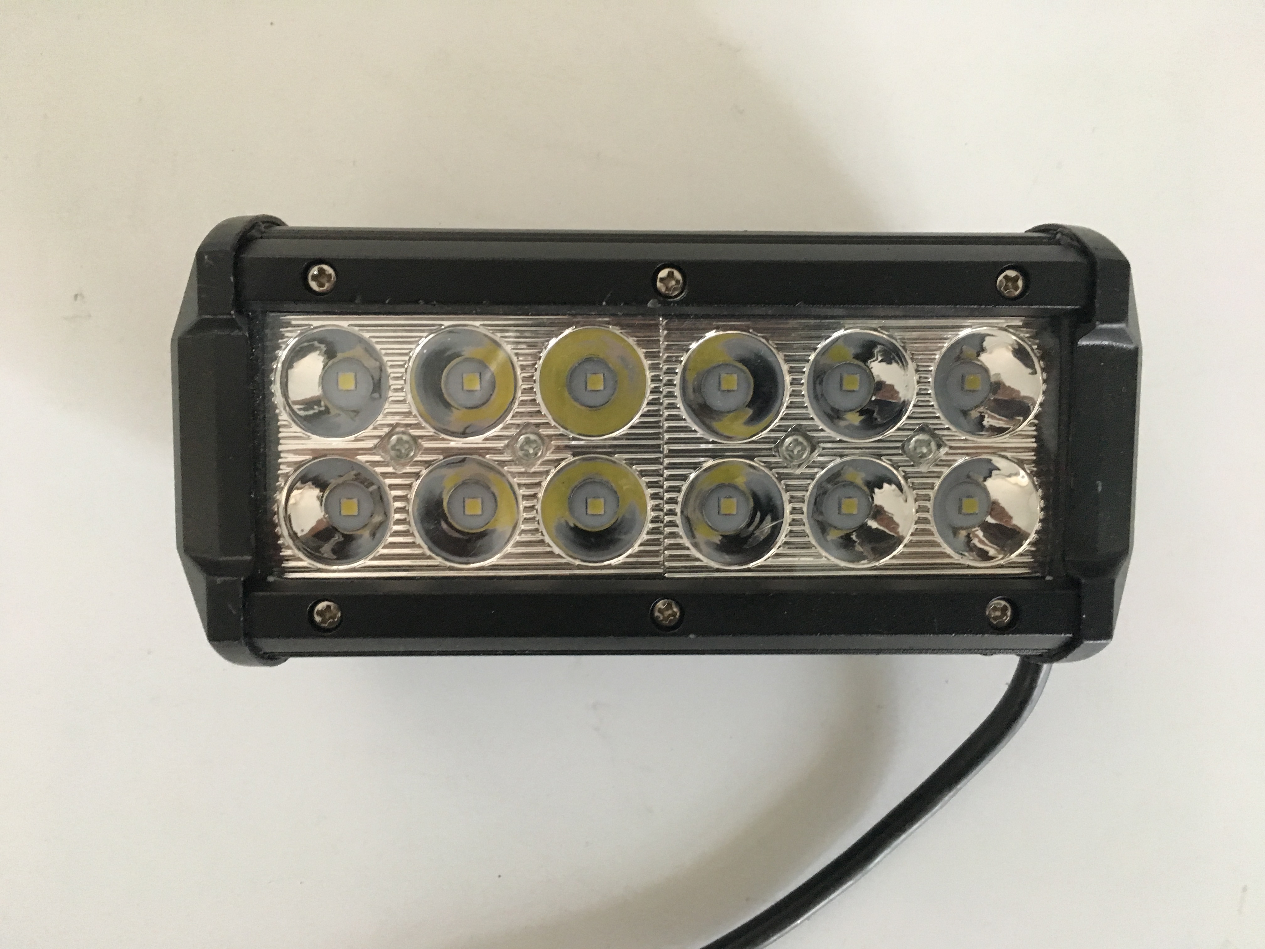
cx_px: 632
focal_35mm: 29
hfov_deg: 61.7
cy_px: 474
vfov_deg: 48.2
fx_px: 1060
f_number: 2.2
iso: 200
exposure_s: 1/25
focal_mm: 4.15
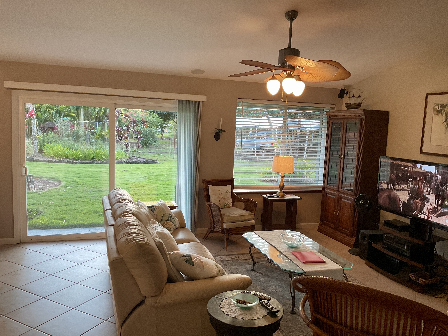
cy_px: 168
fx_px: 375
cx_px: 224
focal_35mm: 29
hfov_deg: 61.7
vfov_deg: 48.2
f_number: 1.8
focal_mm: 3
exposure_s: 1/60
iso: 64
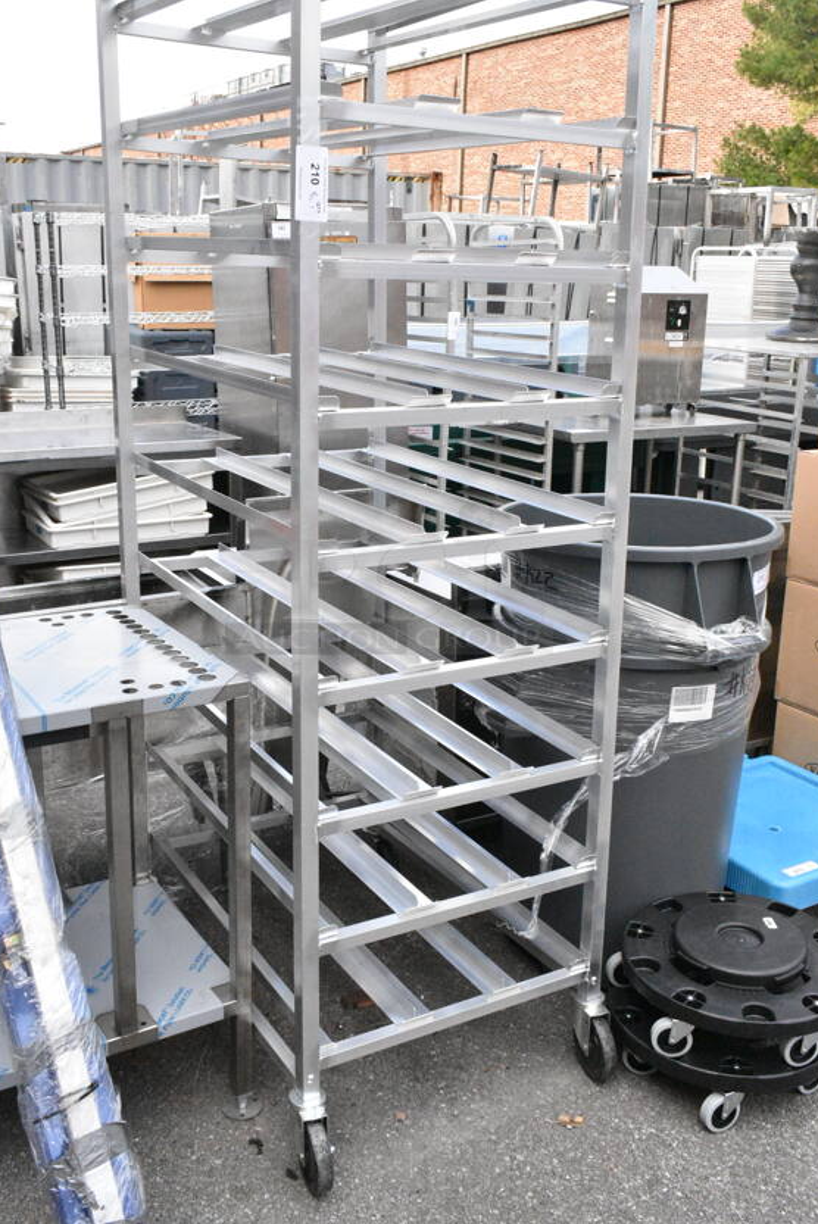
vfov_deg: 55.0
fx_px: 1175
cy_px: 577
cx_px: 390
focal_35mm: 35
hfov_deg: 38.4
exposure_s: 1/800
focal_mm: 21
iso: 6400
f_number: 14
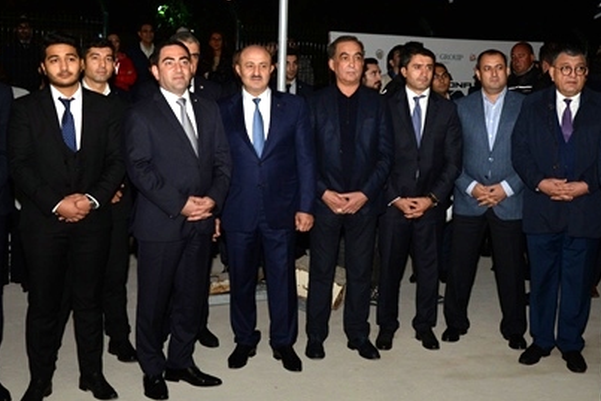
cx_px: 325
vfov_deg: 25.0
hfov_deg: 36.8
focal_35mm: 54
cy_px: 150
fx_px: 902
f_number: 5.6
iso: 1600
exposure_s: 1/100
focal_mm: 34
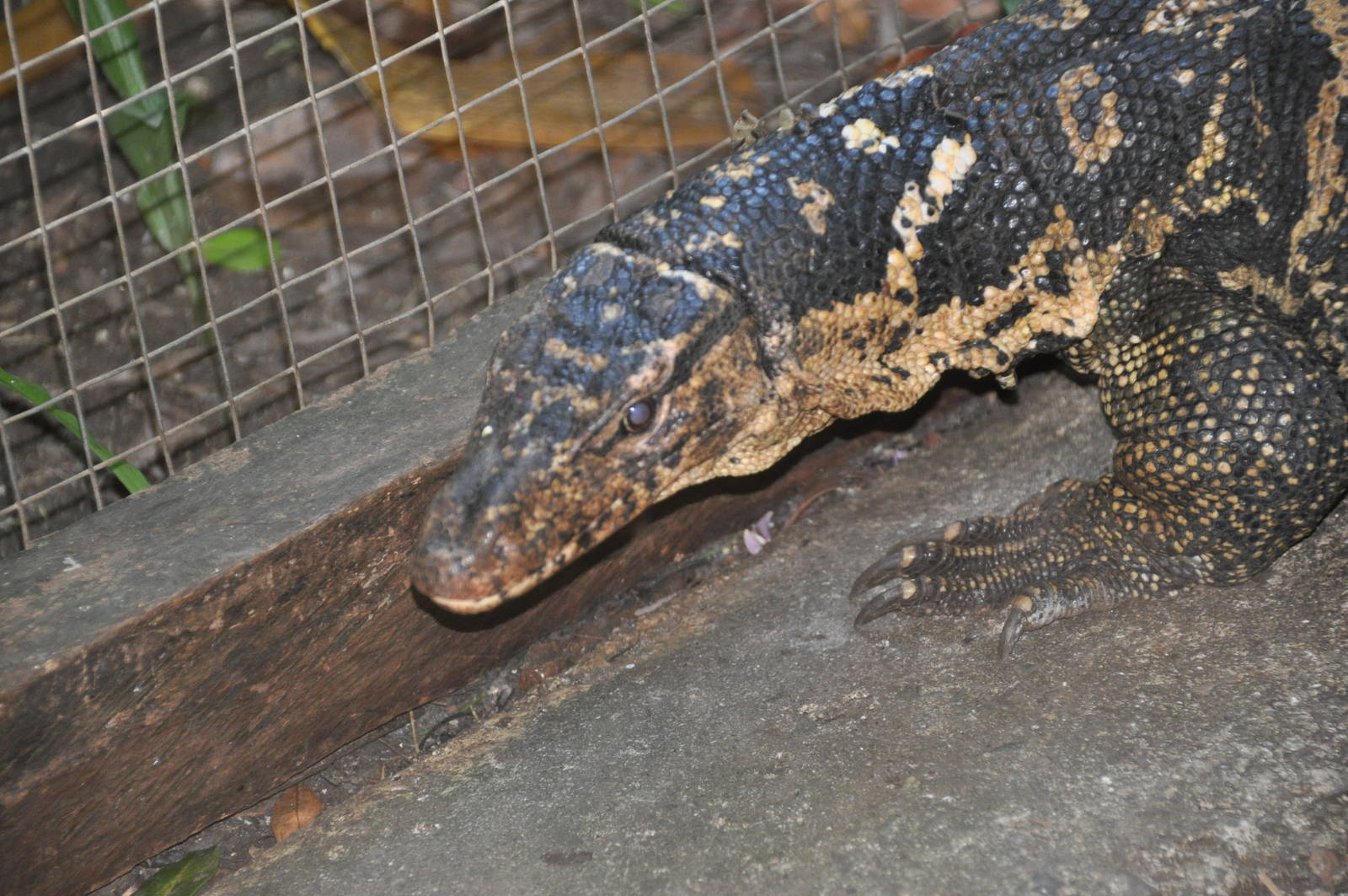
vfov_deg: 4.6
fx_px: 11221
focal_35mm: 300
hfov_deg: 6.9
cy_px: 448
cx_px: 674
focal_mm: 200
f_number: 5.6
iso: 800
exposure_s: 1/60
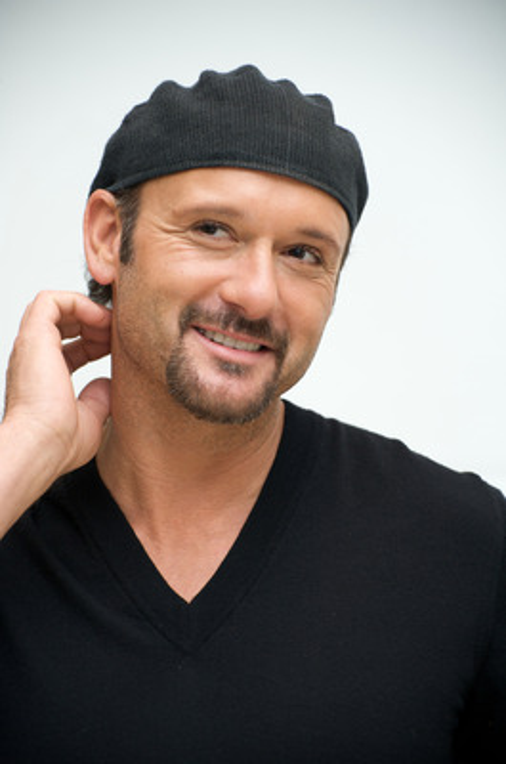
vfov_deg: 16.4
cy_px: 382
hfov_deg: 10.9
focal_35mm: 125
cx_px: 253
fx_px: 2647
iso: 500
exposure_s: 1/60
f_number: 6.3
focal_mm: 125
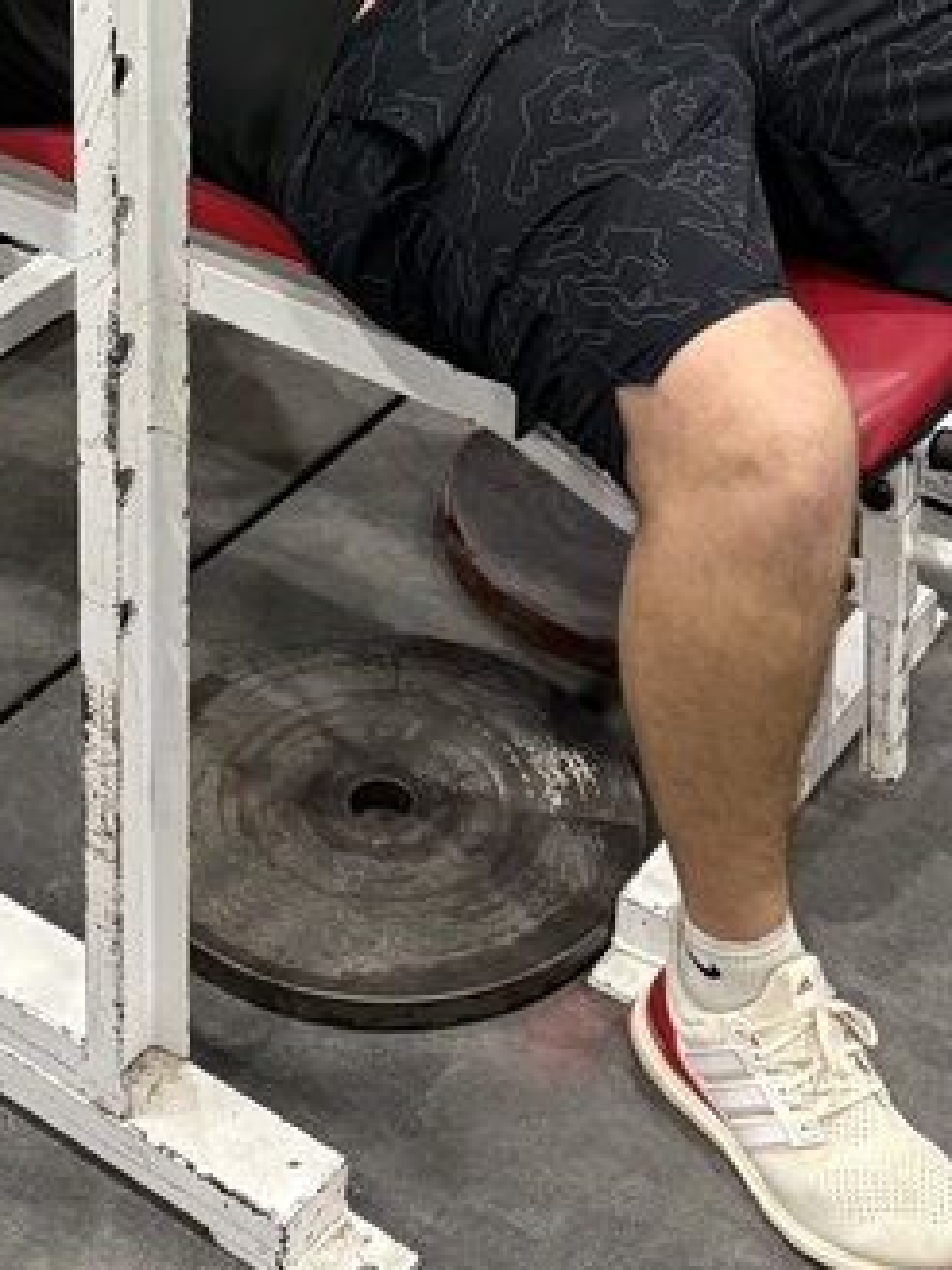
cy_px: -190
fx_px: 2750
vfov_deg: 24.0
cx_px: 271
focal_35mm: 75
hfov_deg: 19.5
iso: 250
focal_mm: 6.76
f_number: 1.78
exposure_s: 1/60
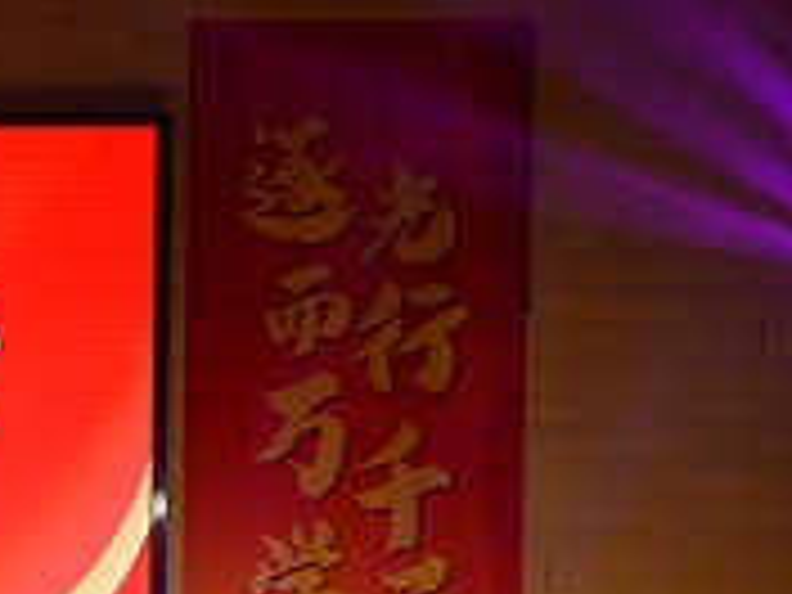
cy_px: 830
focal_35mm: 176
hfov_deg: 10.7
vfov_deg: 8.3
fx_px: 4027
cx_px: -508
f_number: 4
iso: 1600
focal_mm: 46
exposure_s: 1/320
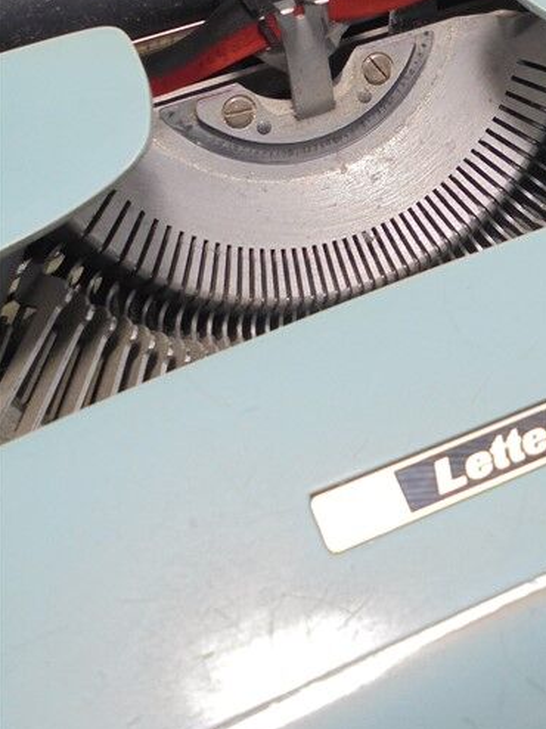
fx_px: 1305
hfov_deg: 23.0
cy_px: 127
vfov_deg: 30.3
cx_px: 495
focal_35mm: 62
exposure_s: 1/30
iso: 100
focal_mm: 6.1
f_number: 4
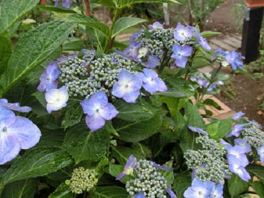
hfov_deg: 69.4
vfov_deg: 54.8
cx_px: 132
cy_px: 99
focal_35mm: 25
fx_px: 191
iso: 80
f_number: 3.3
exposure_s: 1/250
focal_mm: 4.4
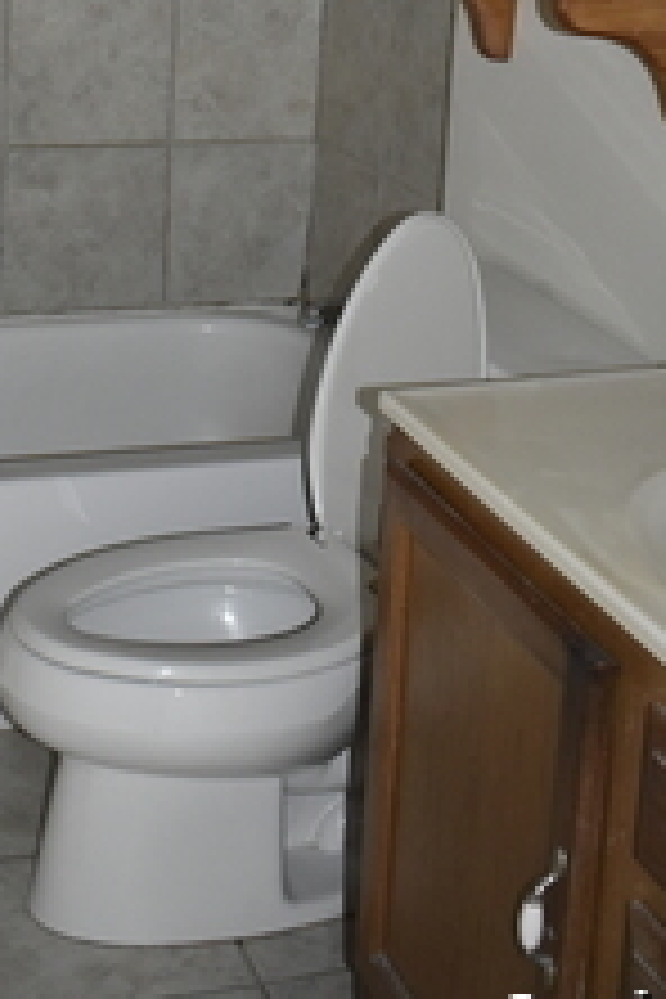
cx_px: 135
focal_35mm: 65
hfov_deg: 20.7
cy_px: 4
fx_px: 1804
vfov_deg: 29.0
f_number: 3.5
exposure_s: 1/80
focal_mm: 20
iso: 1600
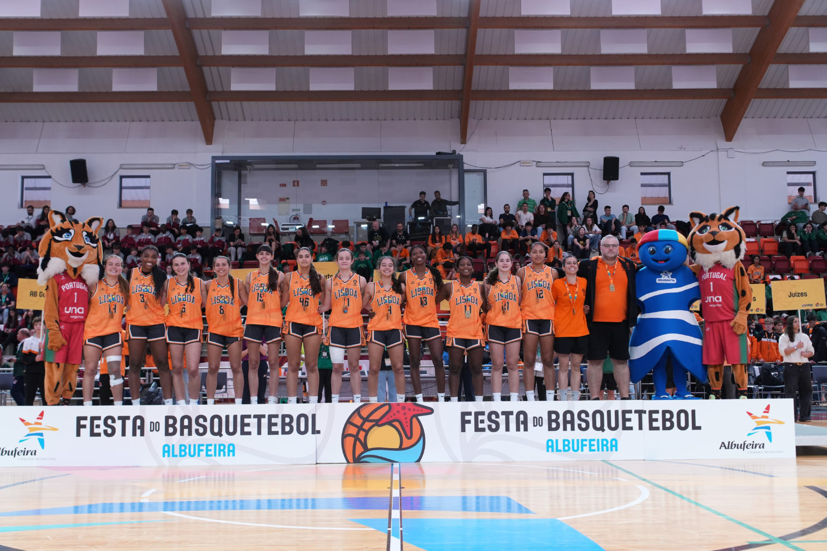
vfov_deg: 34.2
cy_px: 276
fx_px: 896
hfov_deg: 49.6
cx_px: 414
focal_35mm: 39
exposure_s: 1/250
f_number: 6.3
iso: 1600
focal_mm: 39
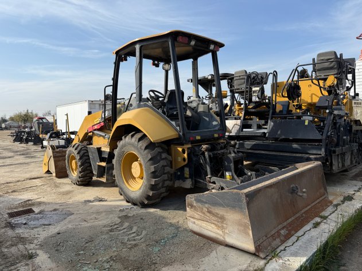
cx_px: 181
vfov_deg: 56.8
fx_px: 251
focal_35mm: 24
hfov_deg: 71.6
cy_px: 136
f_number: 1.78
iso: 80
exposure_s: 1/3584
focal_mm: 6.76
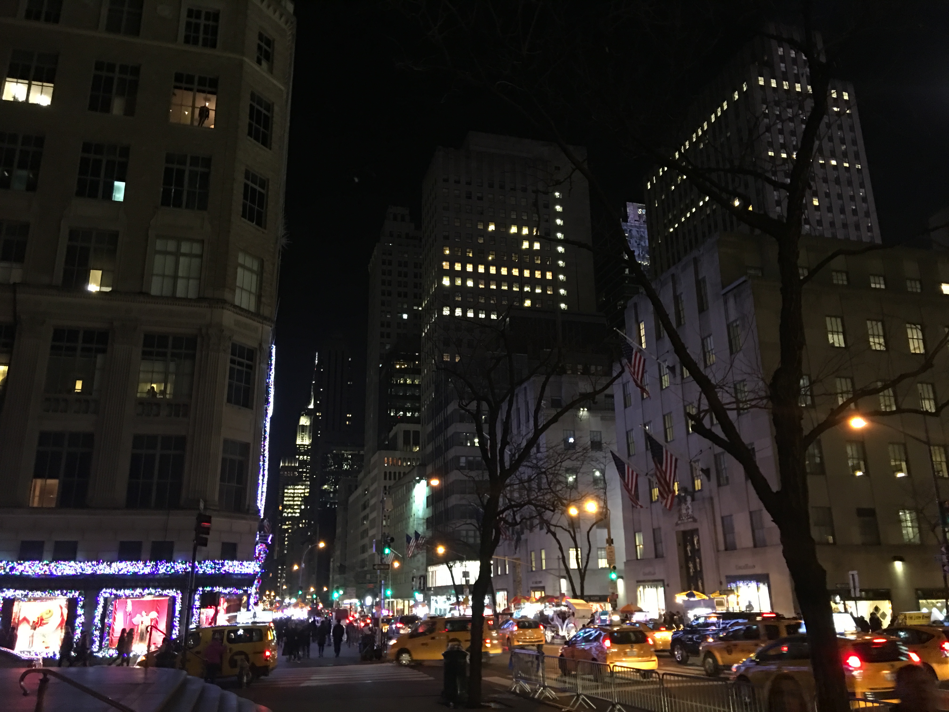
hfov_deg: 61.7
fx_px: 795
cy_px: 356
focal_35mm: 29
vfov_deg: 48.2
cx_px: 474
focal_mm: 4.15
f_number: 2.2
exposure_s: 1/4
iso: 64
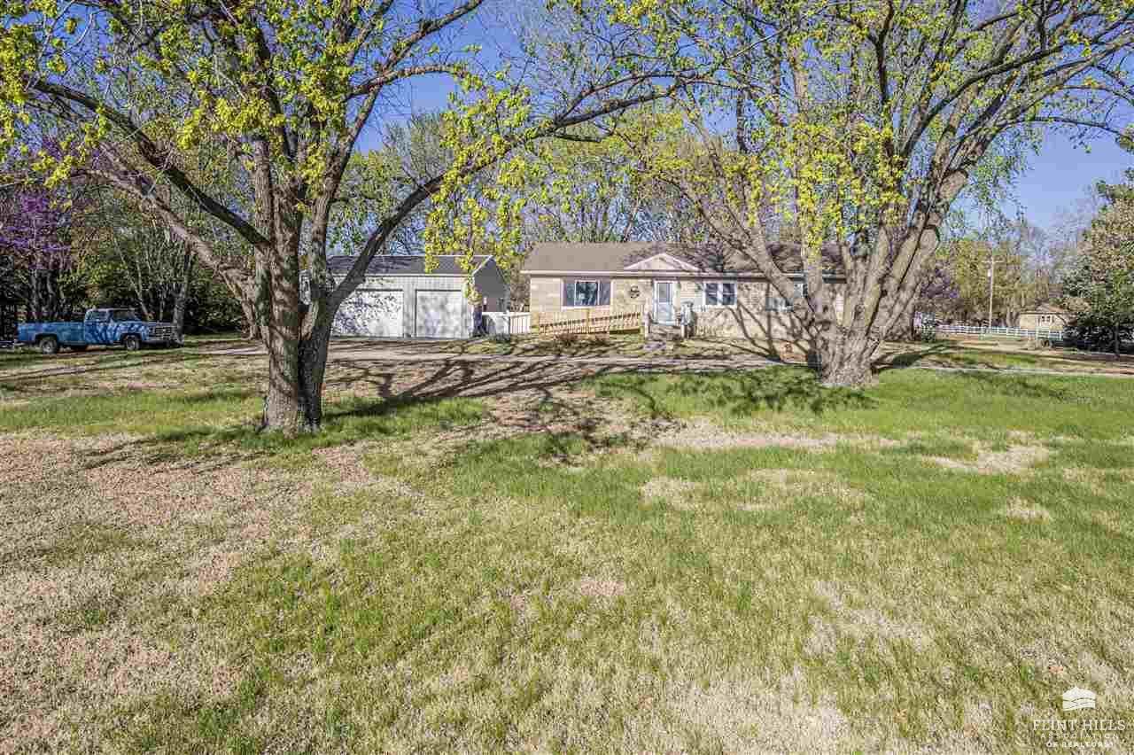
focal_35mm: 22
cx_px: 567
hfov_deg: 78.6
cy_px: 378
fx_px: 693
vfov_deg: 57.2
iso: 110
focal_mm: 8.38
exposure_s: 1/1600
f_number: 2.8
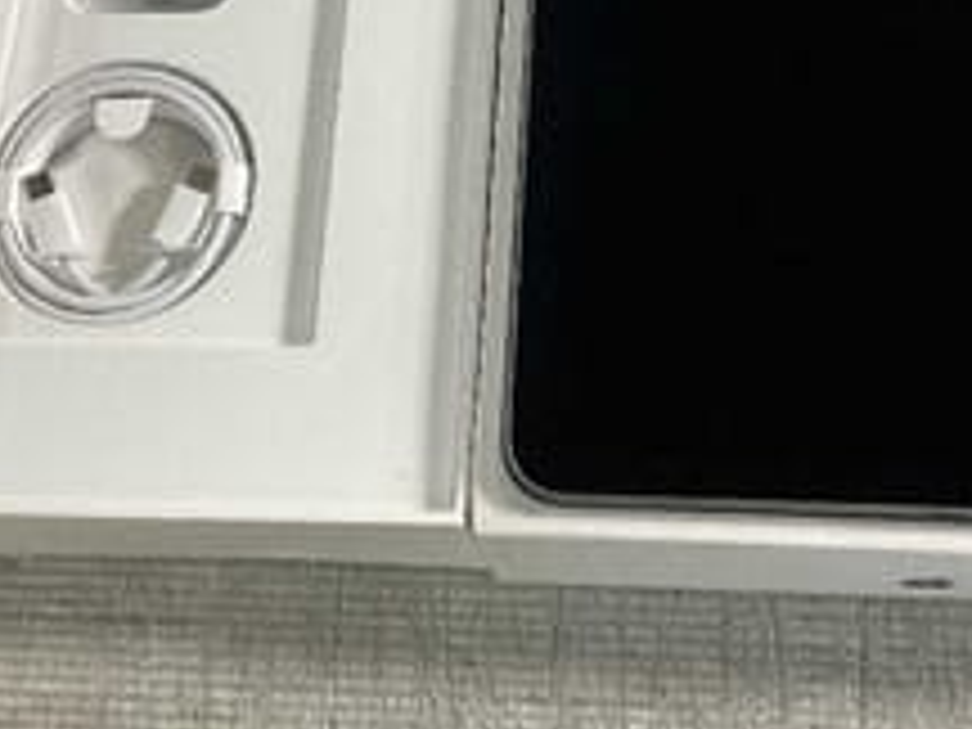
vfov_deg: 21.4
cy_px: 65
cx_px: 495
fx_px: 1881
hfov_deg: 29.0
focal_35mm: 67
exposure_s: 1/50
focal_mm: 3
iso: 50
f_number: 1.8
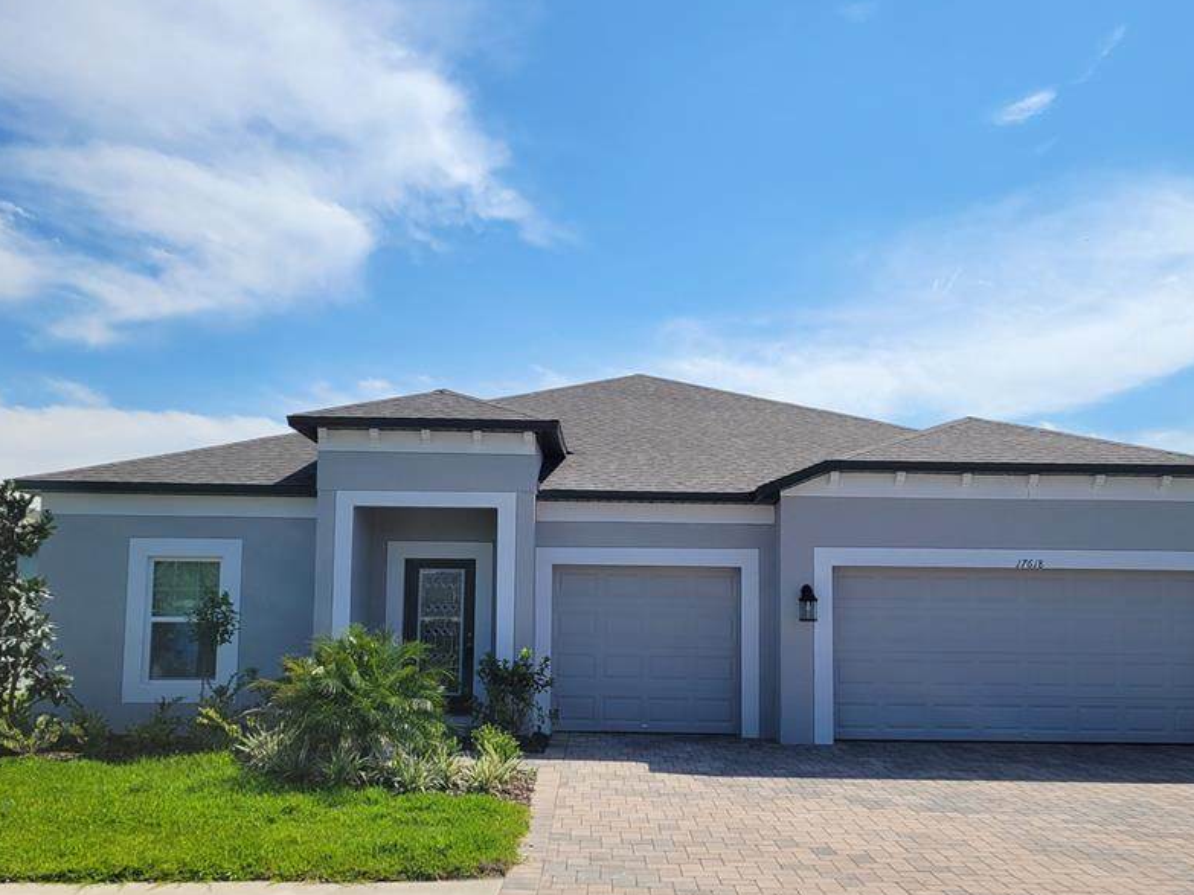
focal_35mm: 34
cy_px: 547
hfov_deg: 53.9
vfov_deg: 41.5
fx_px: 1173
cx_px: 650
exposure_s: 1/4756
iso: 40
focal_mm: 5.4
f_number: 1.8
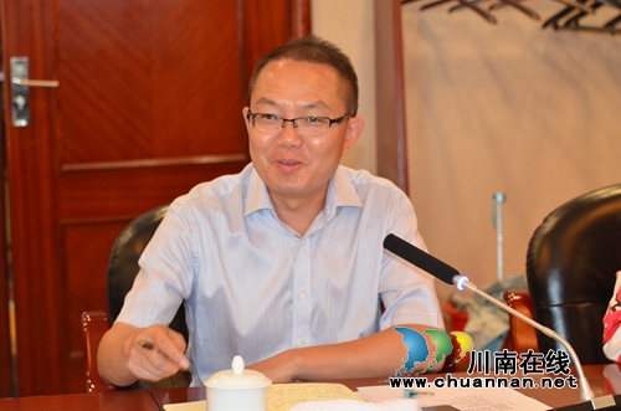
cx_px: 310
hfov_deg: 16.1
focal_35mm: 128
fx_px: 2194
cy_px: 206
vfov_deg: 10.7
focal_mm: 85
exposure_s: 1/60
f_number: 5.3
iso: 1250
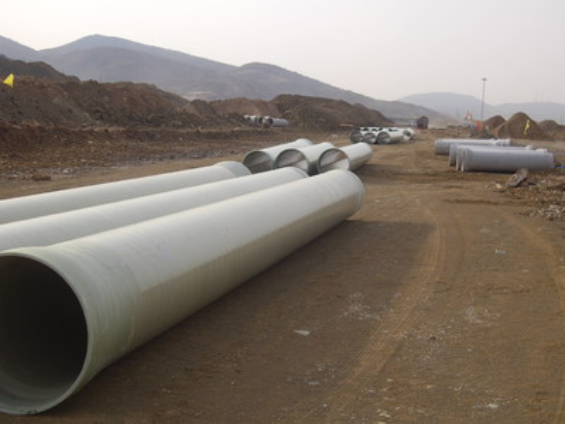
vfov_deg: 22.6
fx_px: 1061
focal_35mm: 65
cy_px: 212
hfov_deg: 29.8
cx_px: 282
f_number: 3.8
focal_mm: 13.7
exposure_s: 1/400
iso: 64
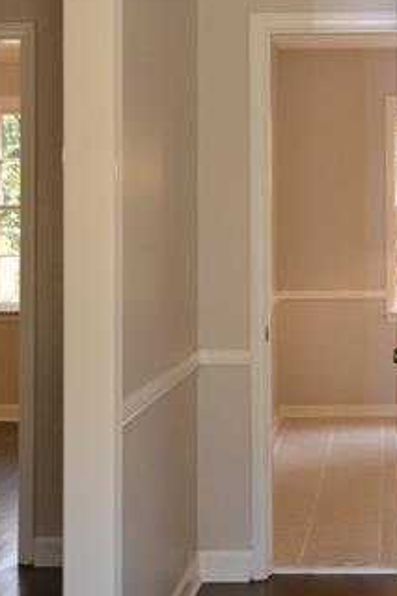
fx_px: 1192
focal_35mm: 72
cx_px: 363
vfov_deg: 28.0
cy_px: 210
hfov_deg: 18.6
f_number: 5.6
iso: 800
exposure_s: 1/60
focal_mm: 20
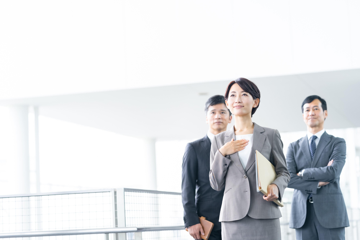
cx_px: 180
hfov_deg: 23.1
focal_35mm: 88
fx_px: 880
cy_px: 120
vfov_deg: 15.5
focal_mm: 88
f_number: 2.8
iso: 1000
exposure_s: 1/400
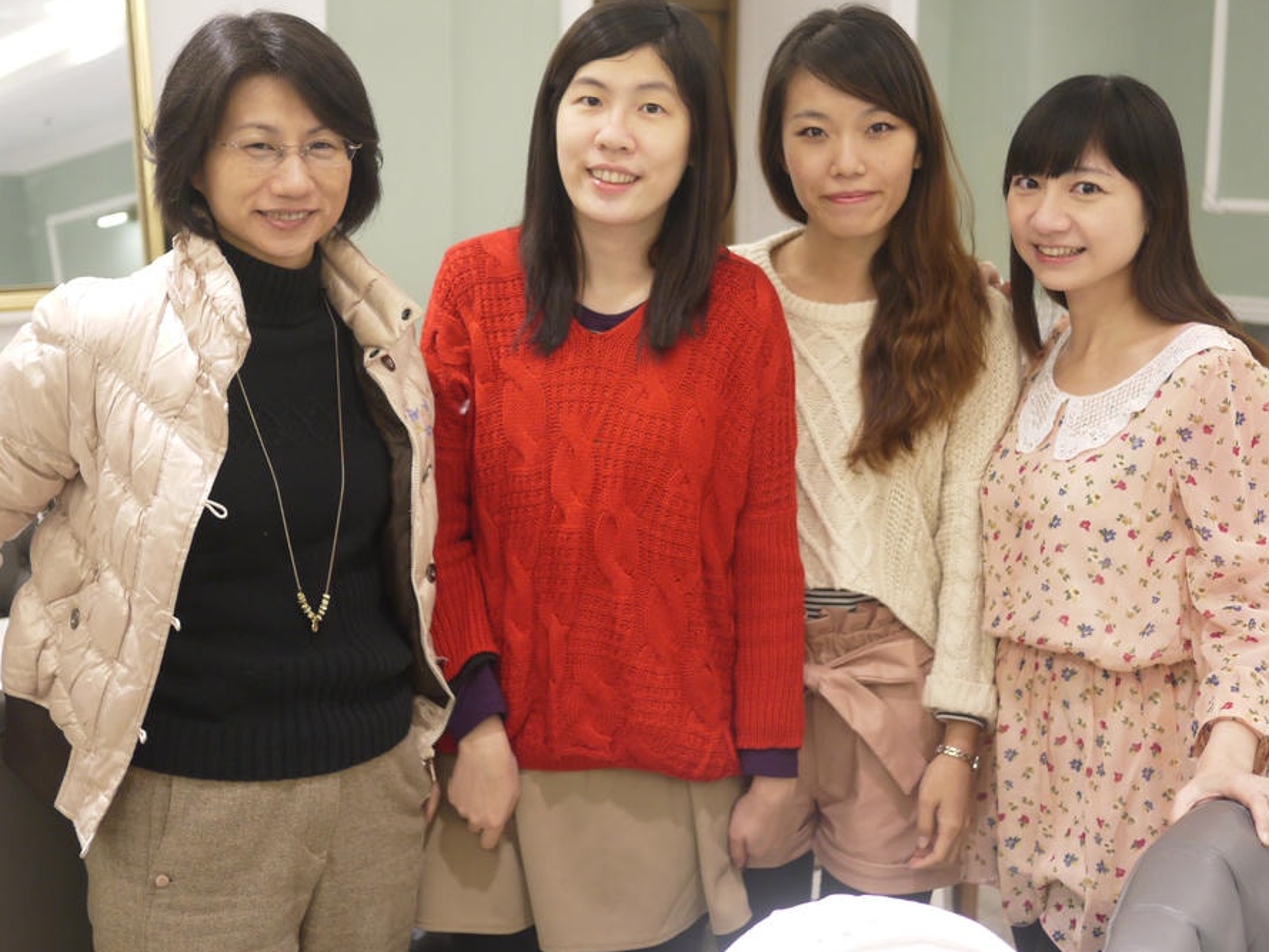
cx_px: 682
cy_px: 428
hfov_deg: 35.5
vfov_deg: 27.0
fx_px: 1980
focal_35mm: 54
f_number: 1.7
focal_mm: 20
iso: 250
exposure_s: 1/60
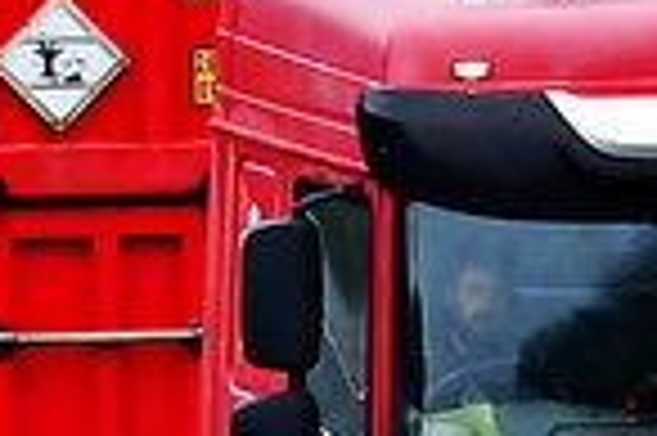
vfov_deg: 1.2
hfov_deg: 1.8
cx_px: 477
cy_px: 409
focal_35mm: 1152
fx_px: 21000
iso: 640
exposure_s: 1/160
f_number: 6.3
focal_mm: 140
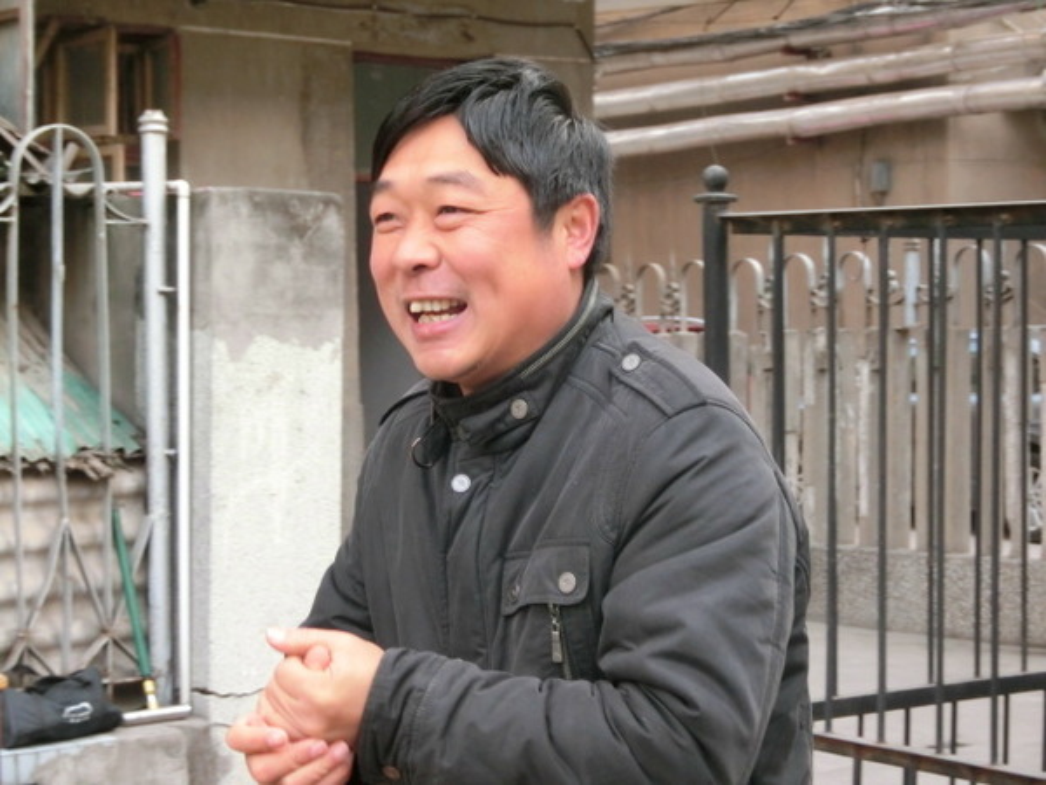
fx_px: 2568
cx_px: 523
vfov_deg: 17.4
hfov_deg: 23.0
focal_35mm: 85
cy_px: 392
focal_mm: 15.16
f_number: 5
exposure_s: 1/80
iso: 400
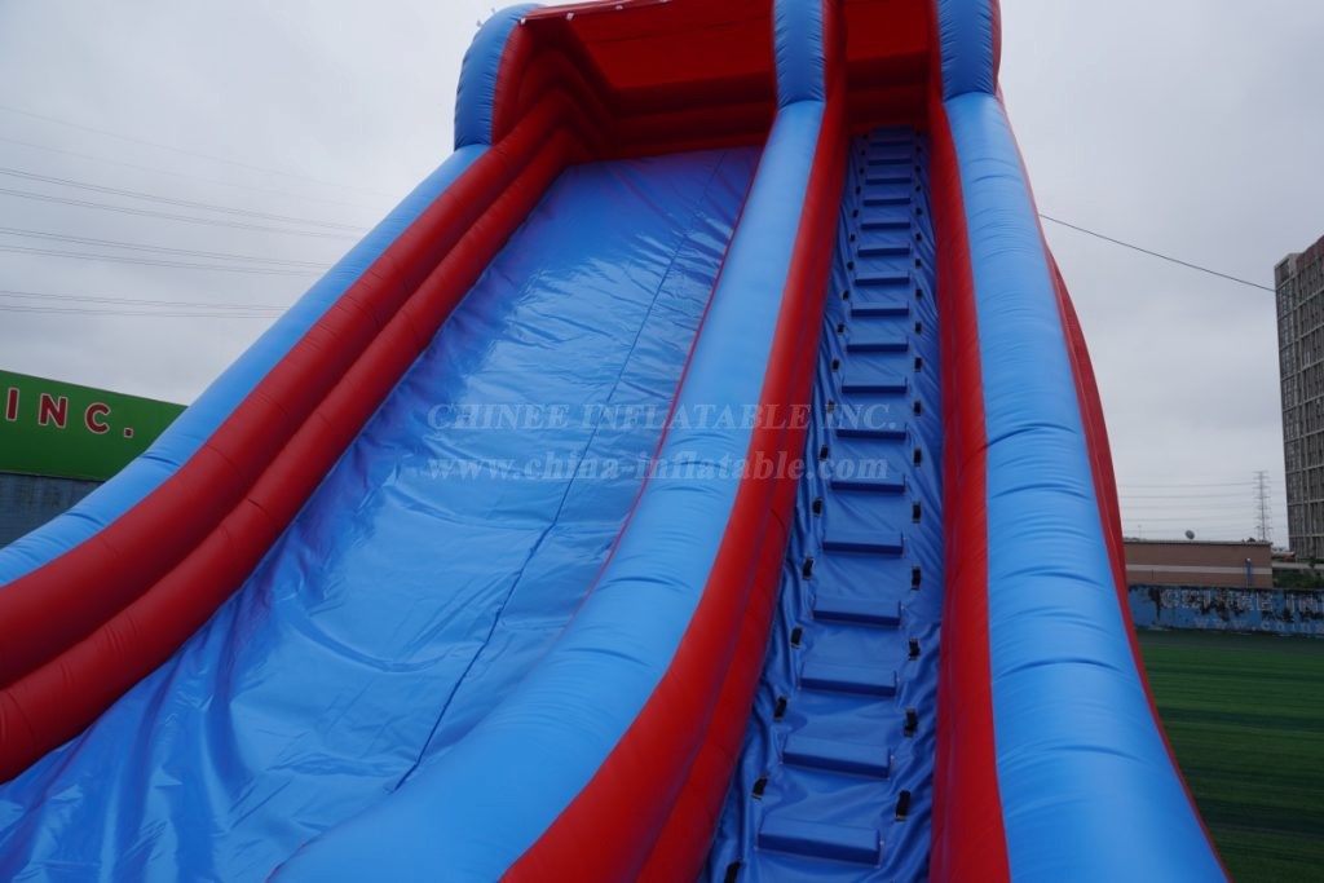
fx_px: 883
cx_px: 662
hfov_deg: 73.7
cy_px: 442
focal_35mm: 24
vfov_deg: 53.1
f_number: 8
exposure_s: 1/200
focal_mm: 16
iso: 100
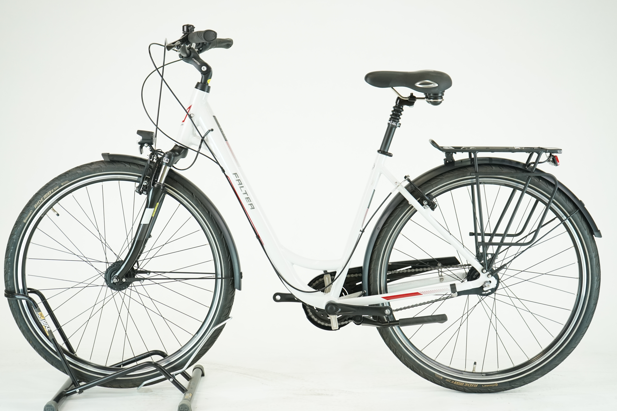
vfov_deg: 24.6
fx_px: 943
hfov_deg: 36.2
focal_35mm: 55
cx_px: 304
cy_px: 205
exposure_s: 1/200
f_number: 5.6
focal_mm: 54
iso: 1600
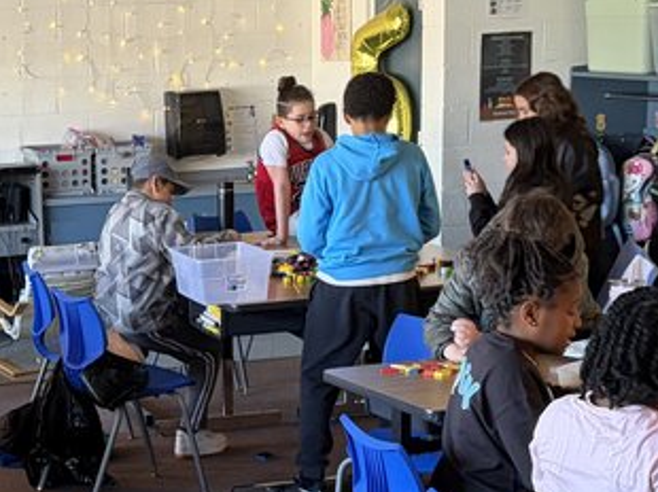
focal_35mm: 86
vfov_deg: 17.0
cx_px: 64
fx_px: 1633
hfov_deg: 22.2
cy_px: 386
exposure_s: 1/60
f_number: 1.6
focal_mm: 5.96
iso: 200
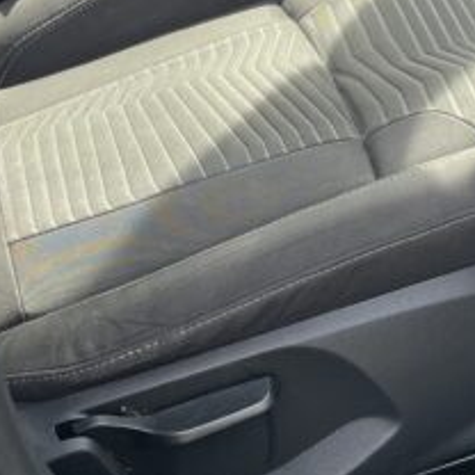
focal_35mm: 88
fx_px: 1366
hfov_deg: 19.4
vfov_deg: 18.1
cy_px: -179
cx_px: 422
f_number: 1.6
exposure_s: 1/298
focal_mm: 5.1
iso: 50
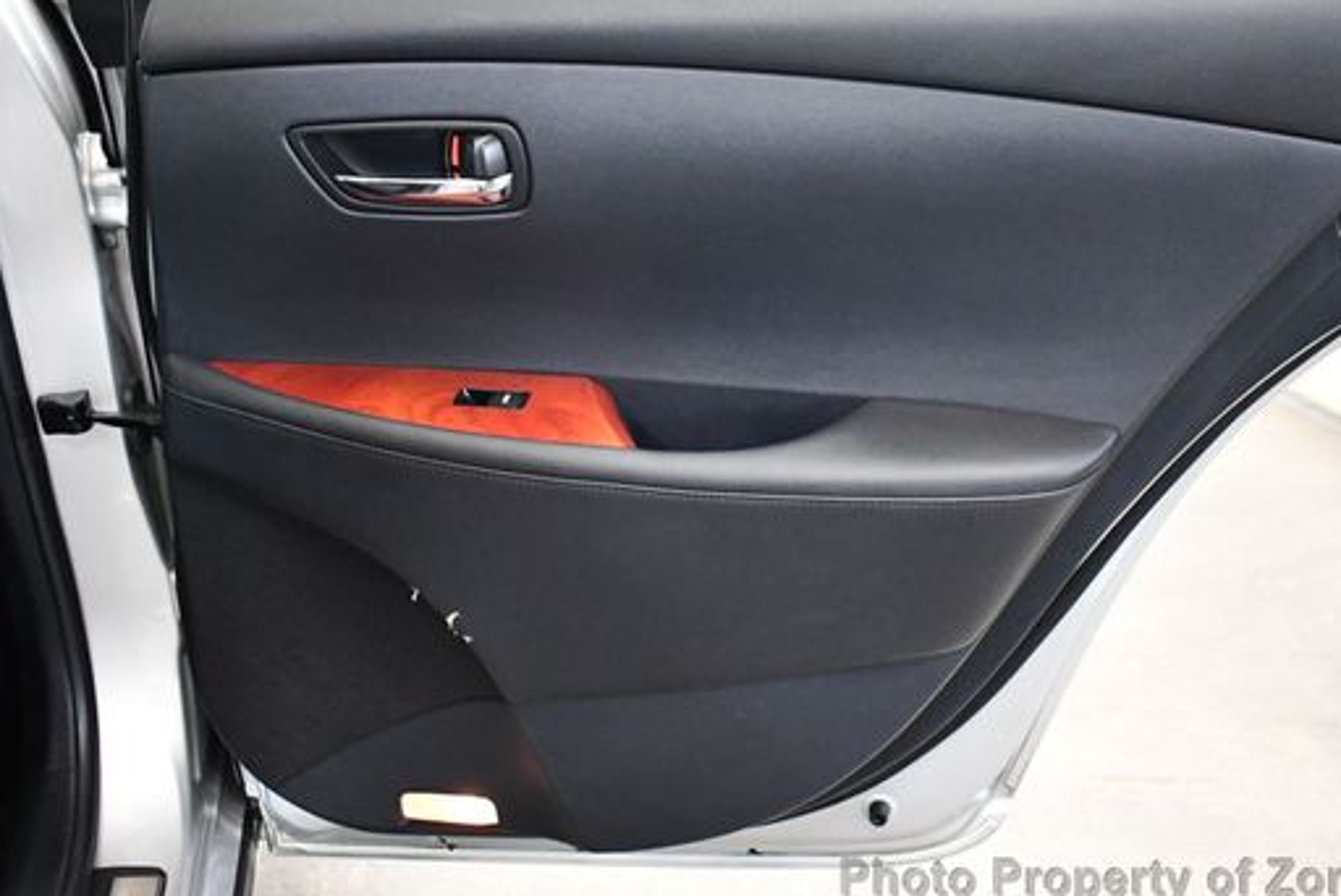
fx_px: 1677
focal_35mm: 45
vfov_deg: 29.8
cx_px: 809
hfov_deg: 43.3
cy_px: 369
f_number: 3.5
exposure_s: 1/60
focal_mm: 18
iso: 3200
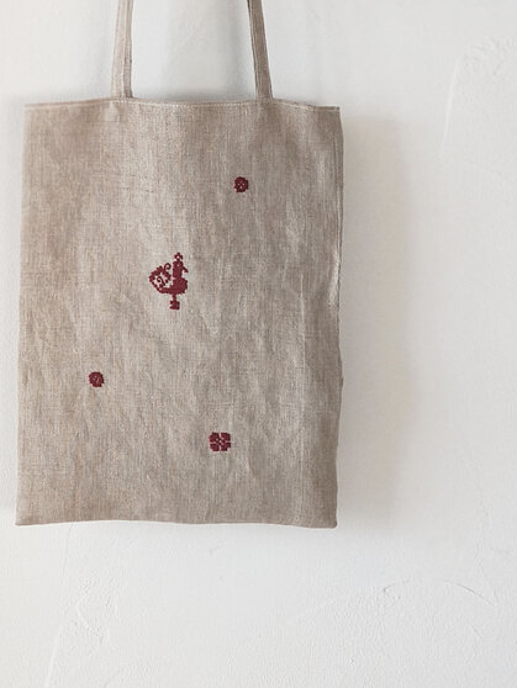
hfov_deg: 13.8
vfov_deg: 18.2
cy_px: 166
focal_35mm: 107
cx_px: 148
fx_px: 2129
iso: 1154
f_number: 2.8
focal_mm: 7.1
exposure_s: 1/100
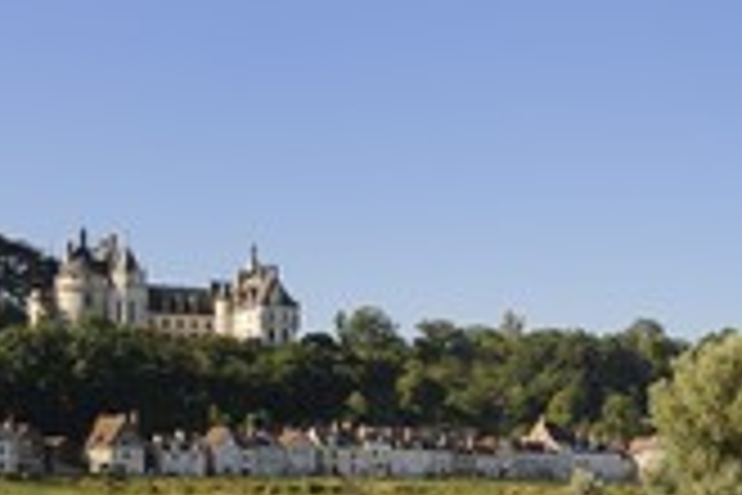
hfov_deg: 20.6
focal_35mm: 97
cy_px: 522
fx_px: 1999
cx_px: 652
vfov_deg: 13.9
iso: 200
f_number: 13
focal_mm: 38
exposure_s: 1/160
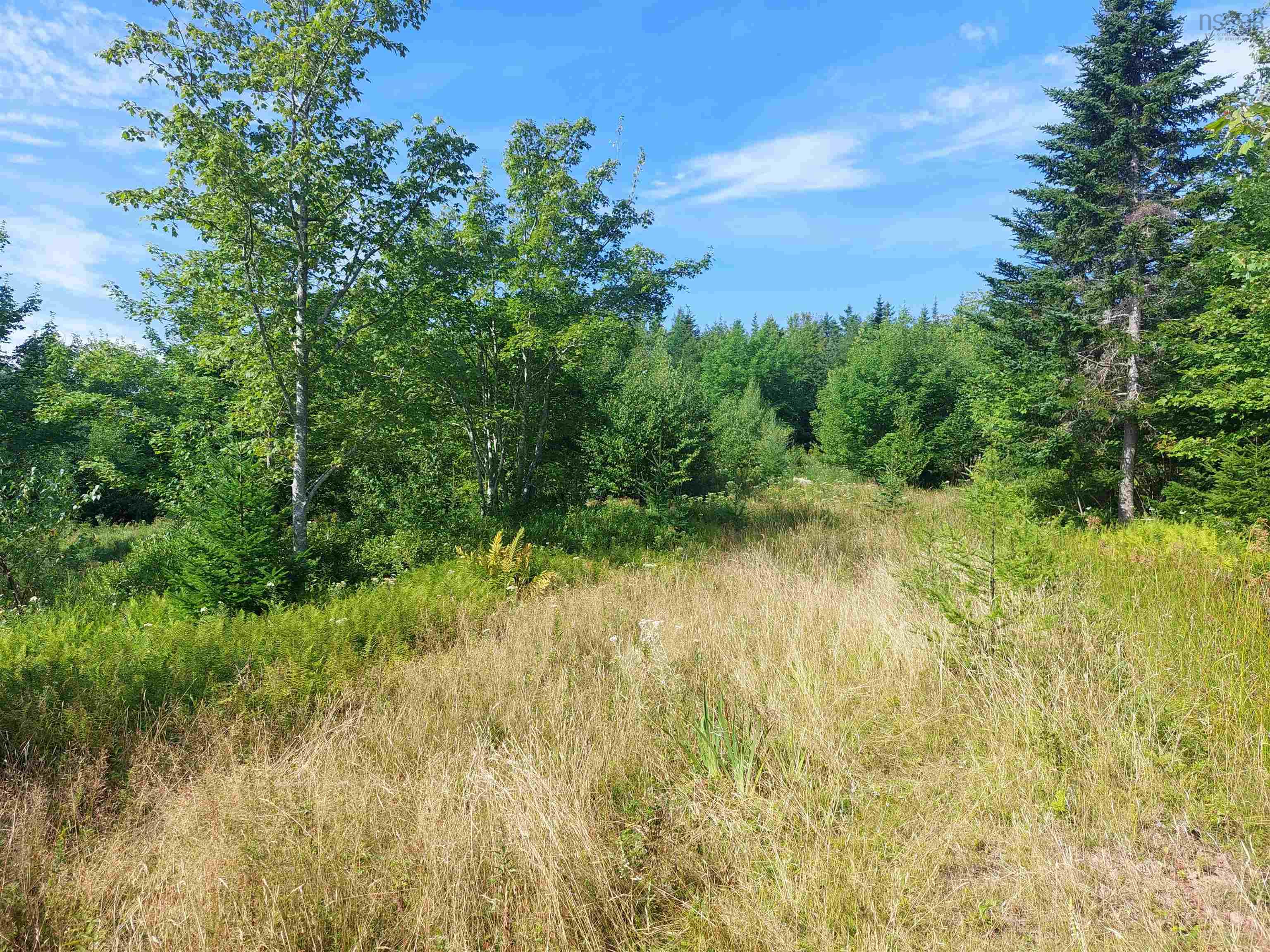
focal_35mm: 24
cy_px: 476
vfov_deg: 56.8
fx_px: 881
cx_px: 635
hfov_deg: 71.6
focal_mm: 5.23
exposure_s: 1/675
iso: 25
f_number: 1.8
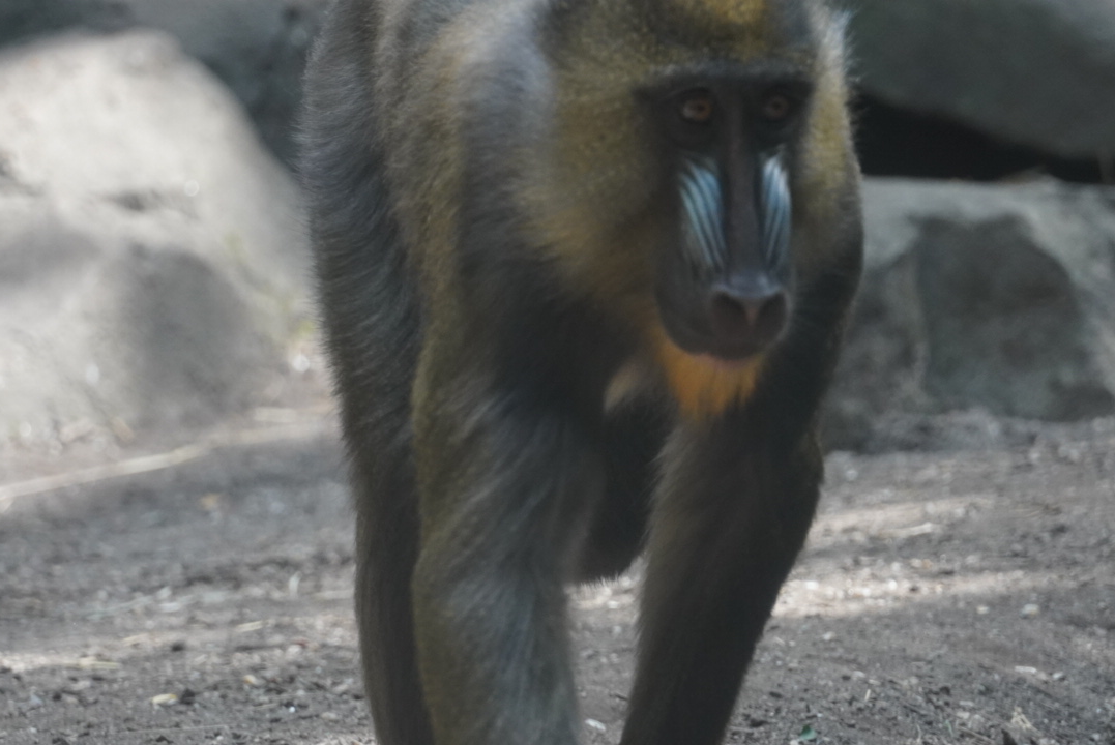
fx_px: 9415
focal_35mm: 304
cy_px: 368
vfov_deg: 4.5
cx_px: 509
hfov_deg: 6.8
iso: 1000
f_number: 5.6
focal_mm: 135
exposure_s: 1/250
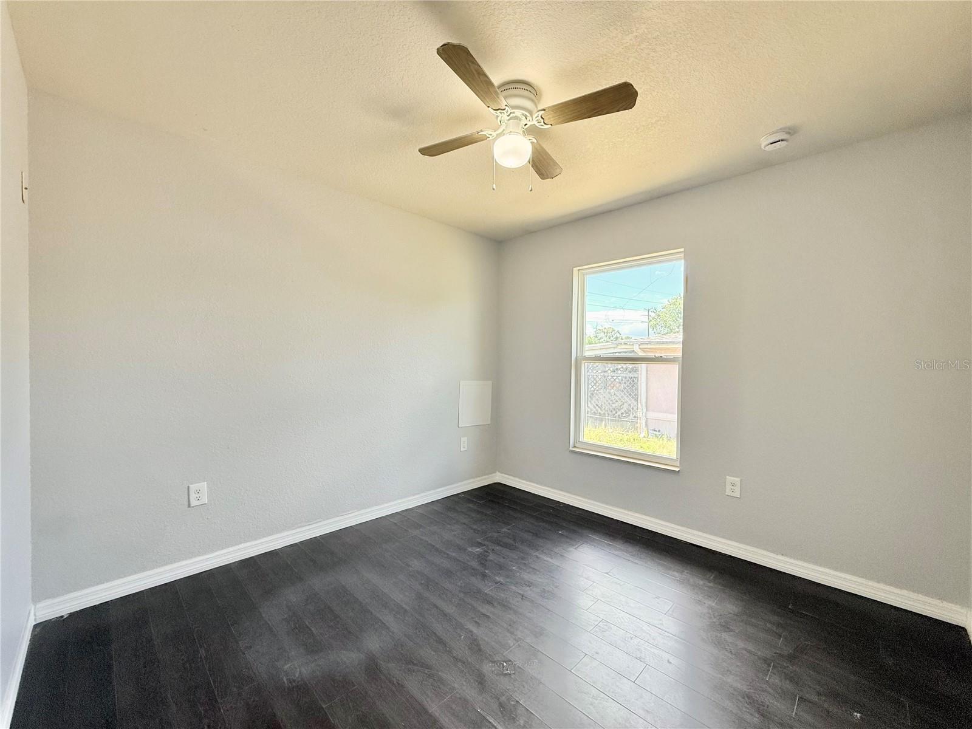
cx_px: 486
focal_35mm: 14
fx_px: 393
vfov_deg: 85.7
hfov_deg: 102.1
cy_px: 364
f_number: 2.2
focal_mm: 2.22
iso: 100
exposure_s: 1/120
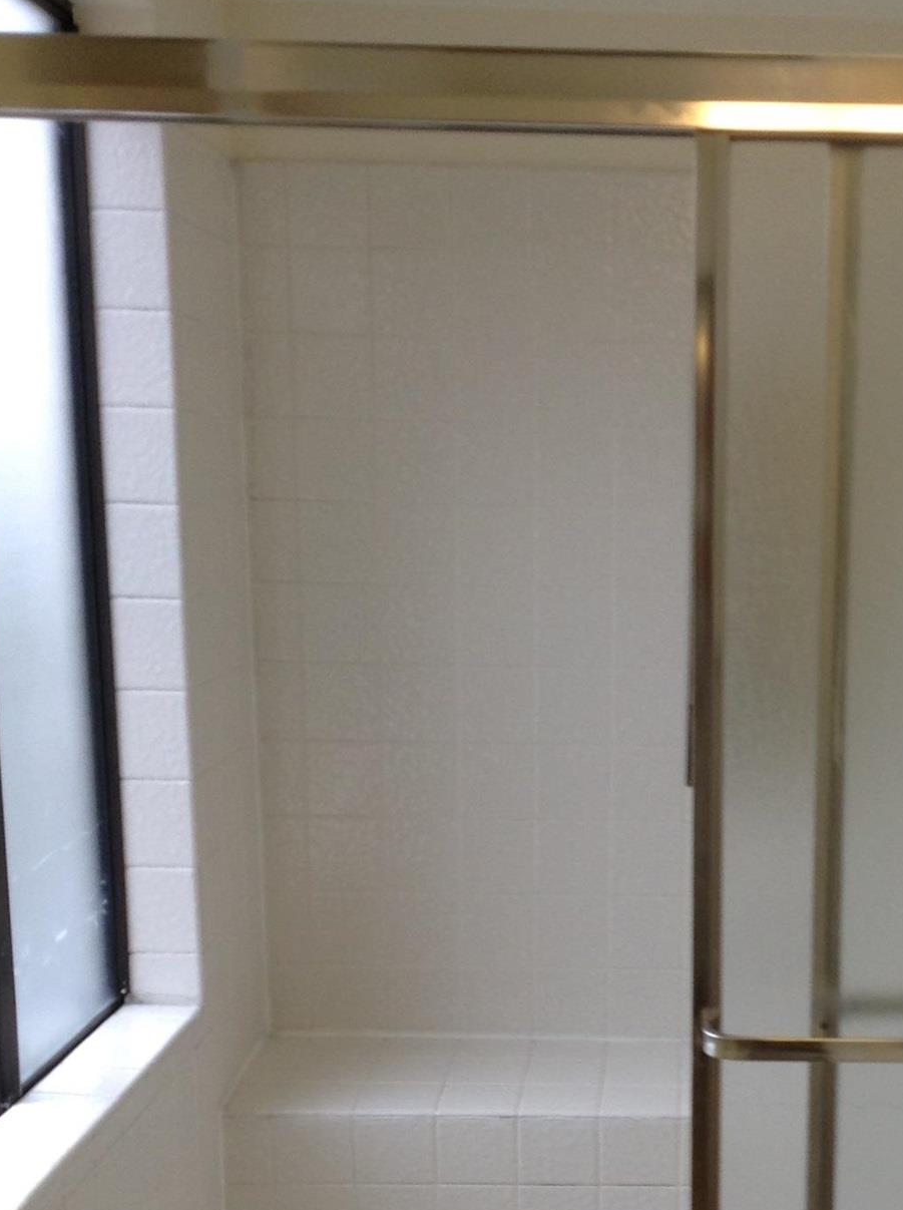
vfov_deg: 29.9
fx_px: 2198
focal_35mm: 63
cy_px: 1000
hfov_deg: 22.8
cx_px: 754
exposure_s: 1/60
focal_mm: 3.3
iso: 25
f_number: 2.4
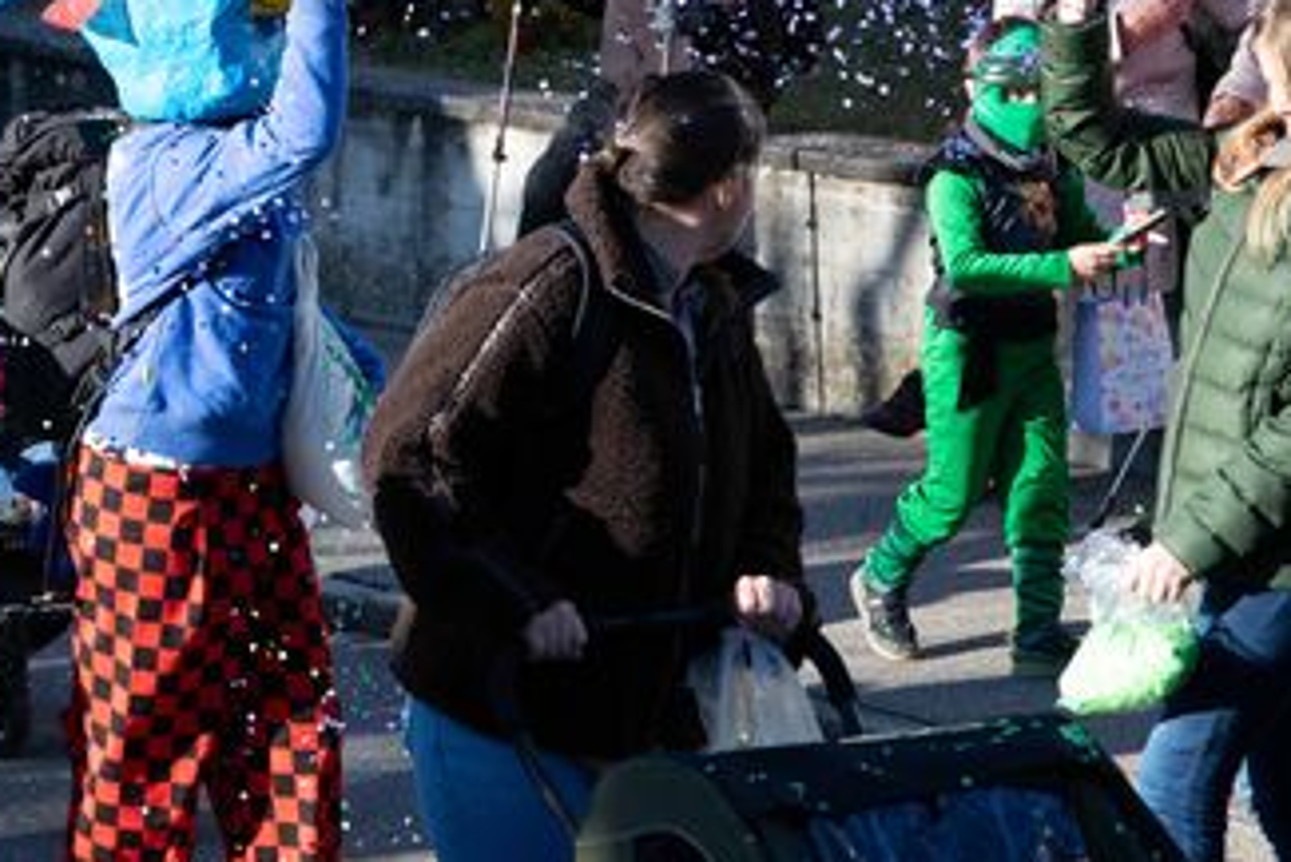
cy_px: 195
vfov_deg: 7.3
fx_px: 6703
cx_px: 250
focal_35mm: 187
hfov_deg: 11.0
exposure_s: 1/1000
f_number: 5.3
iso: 560
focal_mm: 75
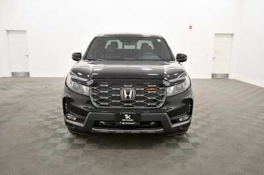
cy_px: 88
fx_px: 198
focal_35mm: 27
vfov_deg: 47.9
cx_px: 132
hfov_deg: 67.4
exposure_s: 1/125
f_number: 5.3
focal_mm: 18
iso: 1100
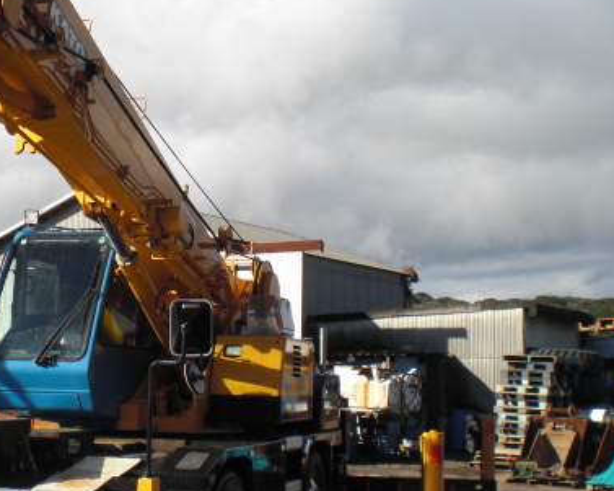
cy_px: 289
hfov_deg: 29.6
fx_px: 1144
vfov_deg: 24.2
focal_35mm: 63
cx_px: 161
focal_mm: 6.3
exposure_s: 1/400
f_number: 5.6
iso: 64
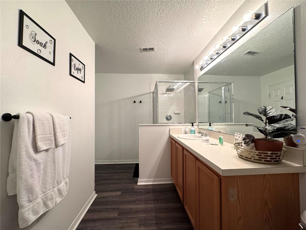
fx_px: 124
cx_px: 153
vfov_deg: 85.7
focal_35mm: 14
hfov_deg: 102.1
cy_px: 115
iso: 250
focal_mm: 2.22
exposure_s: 1/120
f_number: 2.2
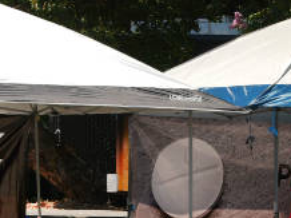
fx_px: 3115
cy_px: 245
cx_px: 331
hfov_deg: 5.3
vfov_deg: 4.0
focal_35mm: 371
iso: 50
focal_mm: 70
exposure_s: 1/250
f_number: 5.6
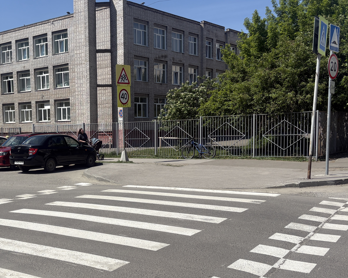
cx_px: 96
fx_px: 463
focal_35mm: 45
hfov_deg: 40.2
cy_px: 177
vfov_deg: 33.2
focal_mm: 5.96
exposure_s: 1/5348
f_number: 1.6
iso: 50
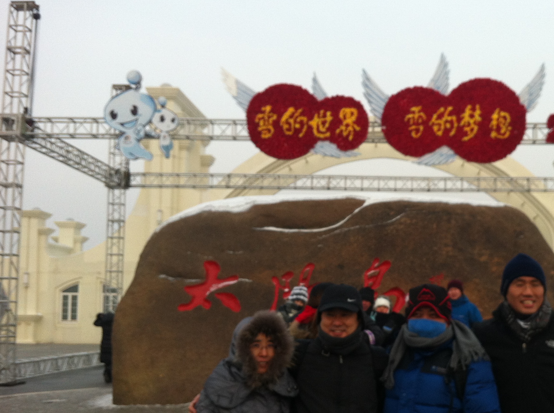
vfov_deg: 27.8
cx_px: 391
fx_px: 831
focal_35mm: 52
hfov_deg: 36.3
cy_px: 261
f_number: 2.8
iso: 80
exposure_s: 1/277
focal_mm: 3.85
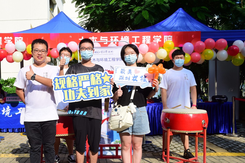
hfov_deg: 45.1
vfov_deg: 31.1
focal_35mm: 43
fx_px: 293
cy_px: 100
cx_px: 93
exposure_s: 1/200
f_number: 11
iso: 200
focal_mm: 34
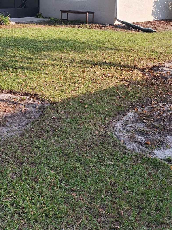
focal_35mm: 51
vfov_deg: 35.4
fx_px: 338
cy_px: 25
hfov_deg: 27.3
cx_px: 9
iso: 40
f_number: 1.8
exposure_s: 1/821
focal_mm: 5.54
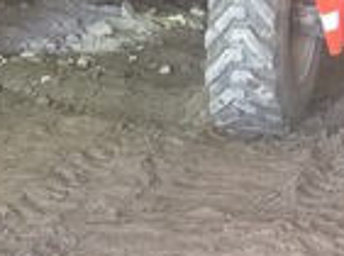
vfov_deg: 10.0
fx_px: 1308
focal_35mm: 132
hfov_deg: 14.1
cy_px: -315
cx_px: 495
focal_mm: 4.15
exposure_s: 1/15
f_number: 2.2
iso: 32
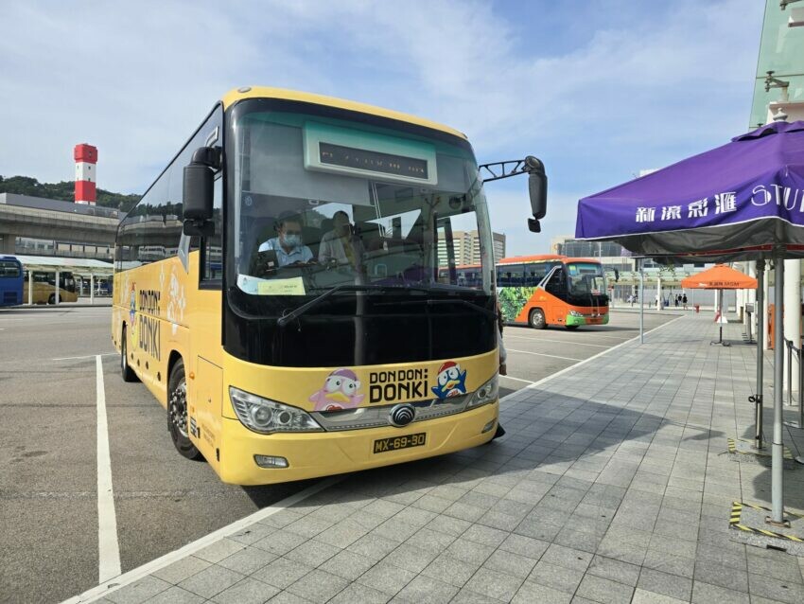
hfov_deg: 73.9
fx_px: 534
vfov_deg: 58.9
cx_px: 402
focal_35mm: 23
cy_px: 302
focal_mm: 6.3
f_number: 1.7
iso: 12
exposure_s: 1/818
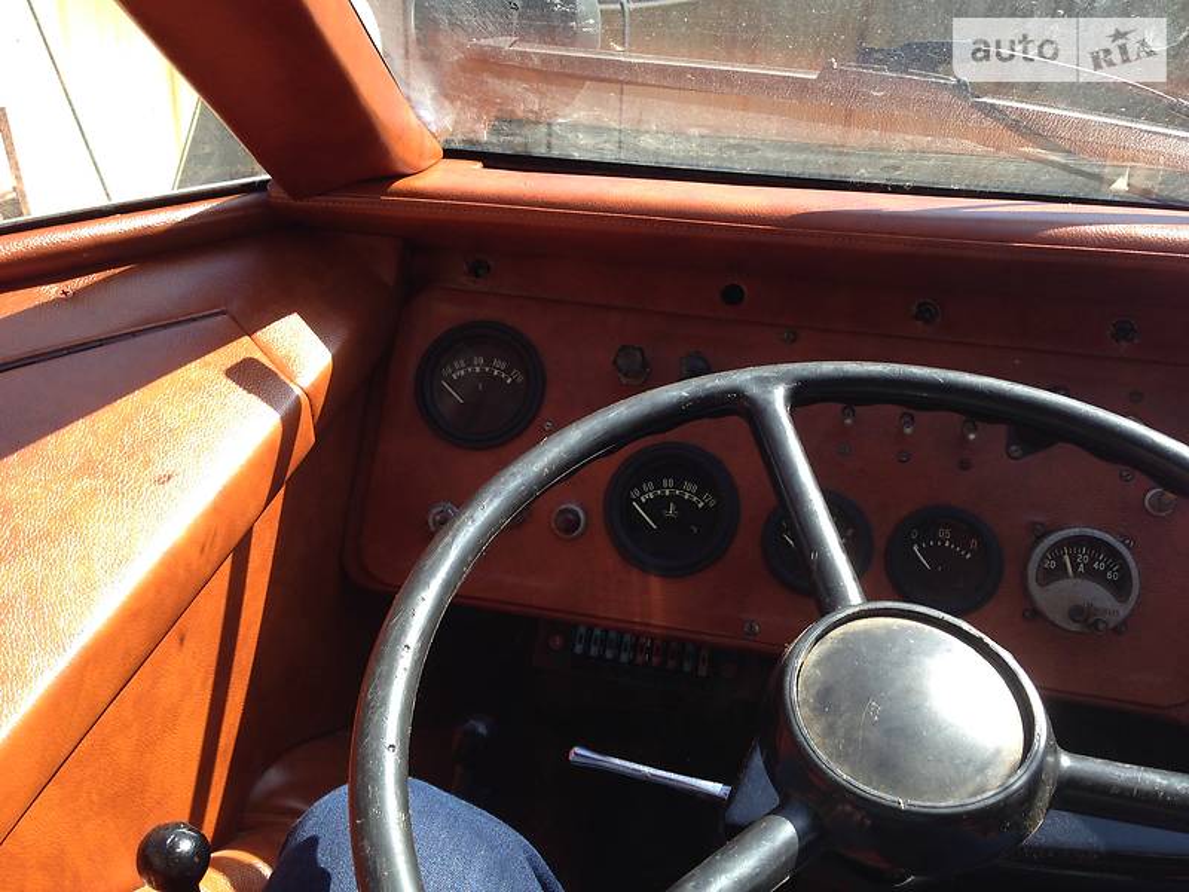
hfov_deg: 55.4
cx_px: 594
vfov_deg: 42.9
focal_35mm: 33
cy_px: 446
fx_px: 1133
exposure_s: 1/317
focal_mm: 4.1
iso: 50
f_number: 2.4
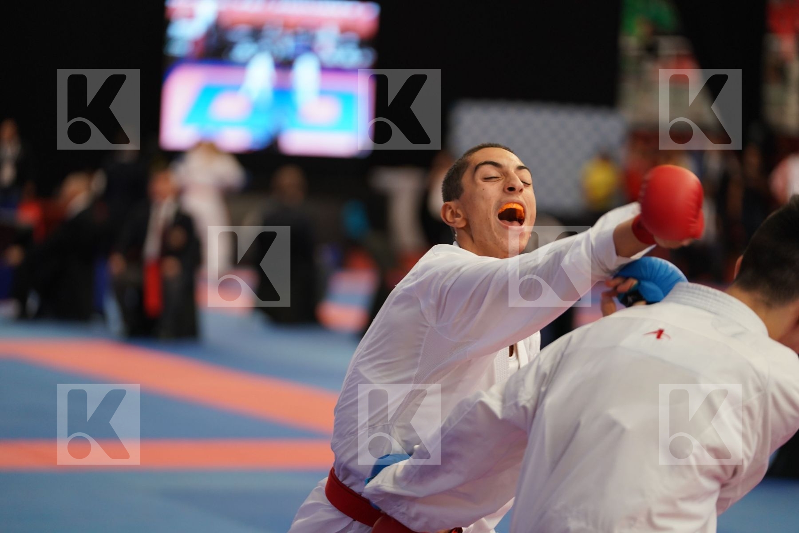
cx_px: 400
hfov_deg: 15.0
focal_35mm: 137
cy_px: 266
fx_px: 3040
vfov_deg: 10.0
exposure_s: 1/800
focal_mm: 137
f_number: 2.8
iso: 1250
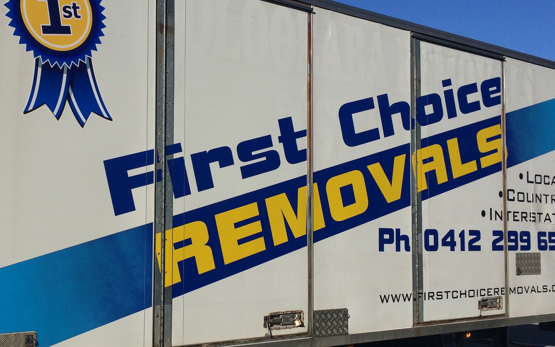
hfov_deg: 42.1
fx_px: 711
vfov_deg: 27.4
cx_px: 185
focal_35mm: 47
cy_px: 187
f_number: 2.2
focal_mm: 4.15
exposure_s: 1/3731
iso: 32
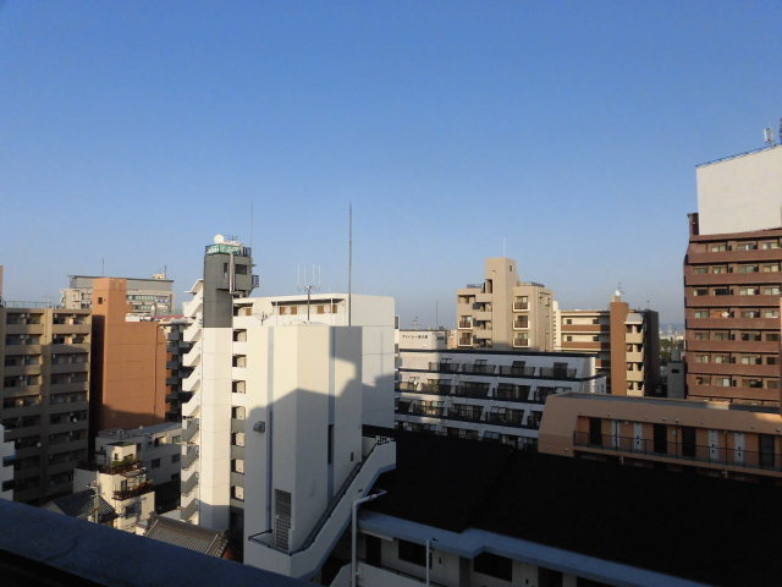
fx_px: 542
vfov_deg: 56.8
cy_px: 294
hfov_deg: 71.6
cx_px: 391
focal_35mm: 24
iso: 100
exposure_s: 1/200
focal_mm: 4.3
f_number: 7.8
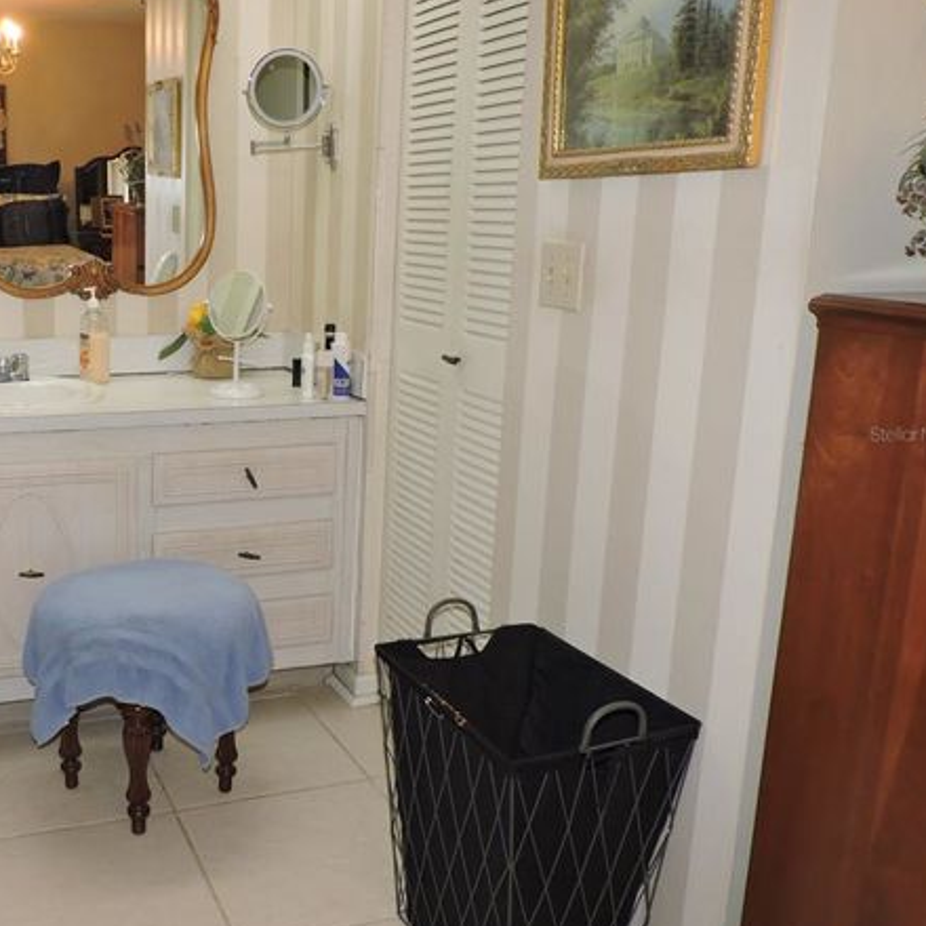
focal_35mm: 34
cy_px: 434
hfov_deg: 46.5
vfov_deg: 48.4
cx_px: 216
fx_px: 1029
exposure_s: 1/30
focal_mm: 4.3
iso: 200
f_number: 3
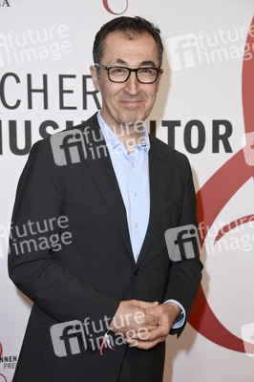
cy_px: 191
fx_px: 827
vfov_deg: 26.0
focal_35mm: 78
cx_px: 127
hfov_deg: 17.5
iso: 800
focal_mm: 78
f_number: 5.6
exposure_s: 1/250
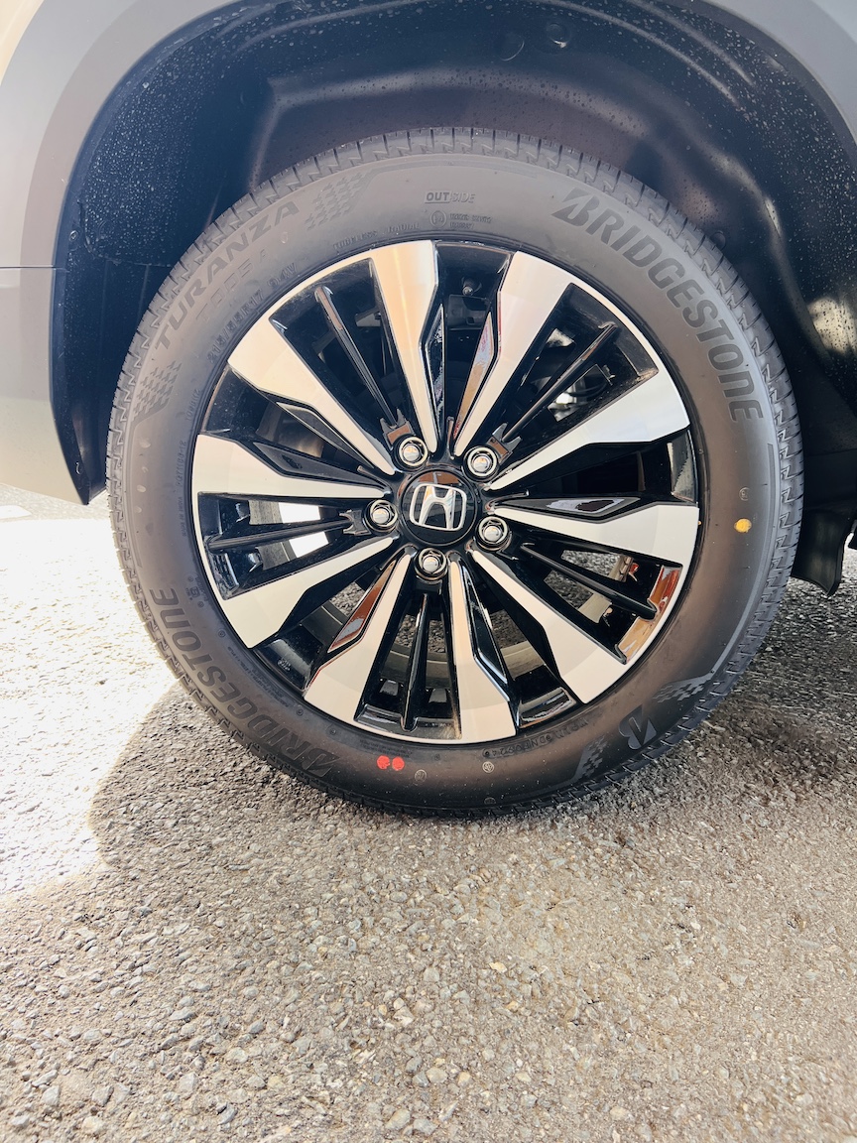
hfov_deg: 53.1
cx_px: 428
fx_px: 858
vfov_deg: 67.3
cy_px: 572
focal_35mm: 26
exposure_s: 1/121
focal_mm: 5.7
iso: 64
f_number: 1.5
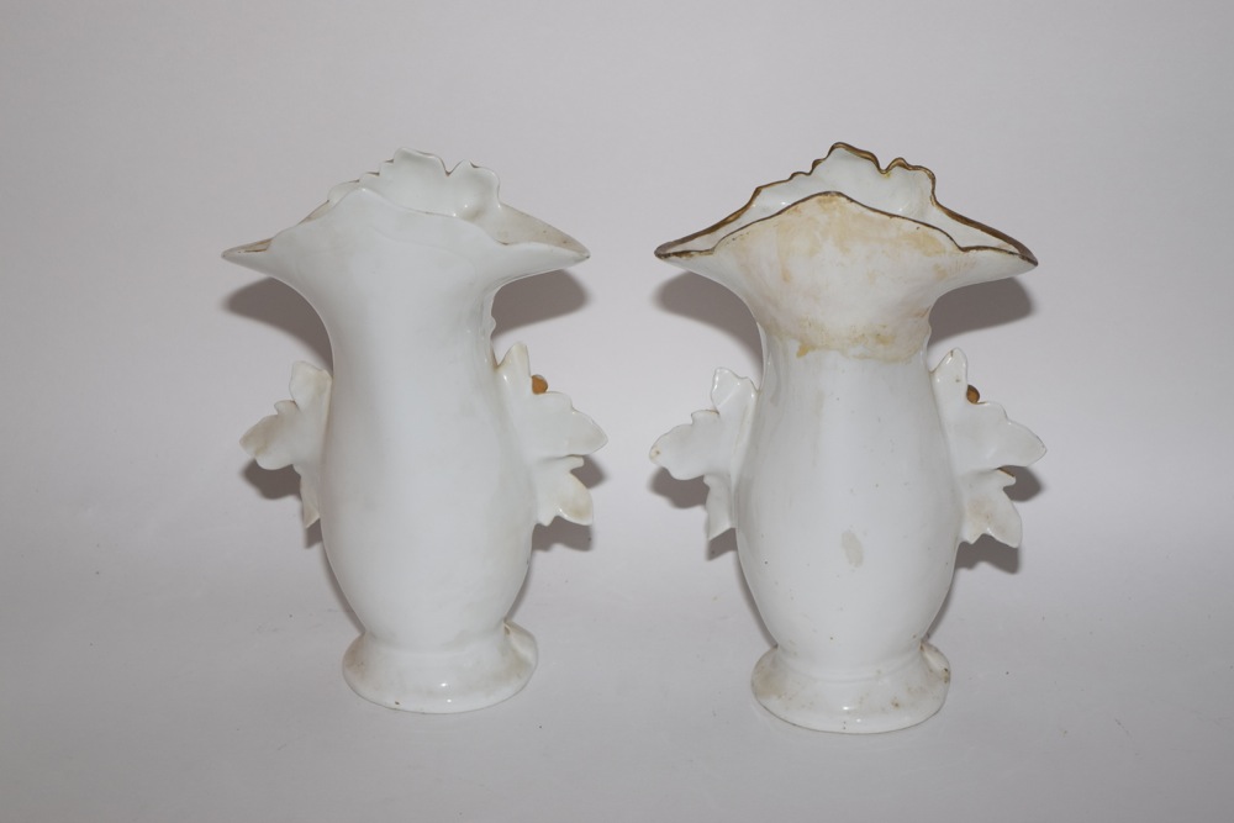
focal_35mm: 82
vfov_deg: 16.6
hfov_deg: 24.6
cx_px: 617
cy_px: 412
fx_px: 2828
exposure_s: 1/60
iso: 360
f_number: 5.6
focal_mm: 55
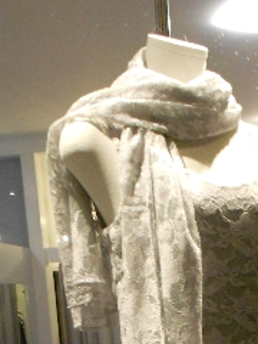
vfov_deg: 26.3
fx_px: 646
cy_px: 421
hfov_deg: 22.2
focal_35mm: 65
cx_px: 222
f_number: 3.2
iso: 400
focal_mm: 4.6
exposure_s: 1/13
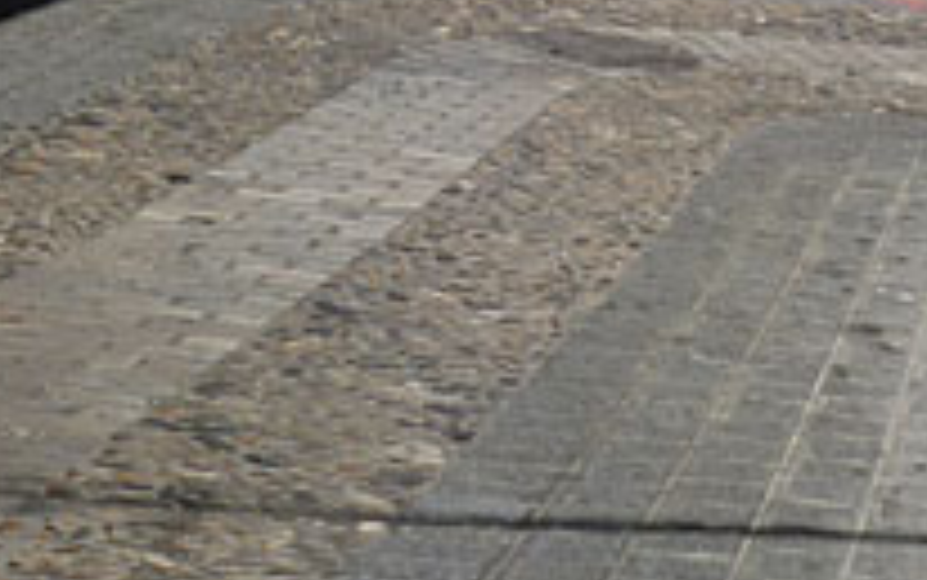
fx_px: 3438
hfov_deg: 15.1
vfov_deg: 8.9
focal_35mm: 136
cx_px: 16
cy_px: -697
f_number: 5.6
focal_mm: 7.3
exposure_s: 1/500
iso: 80
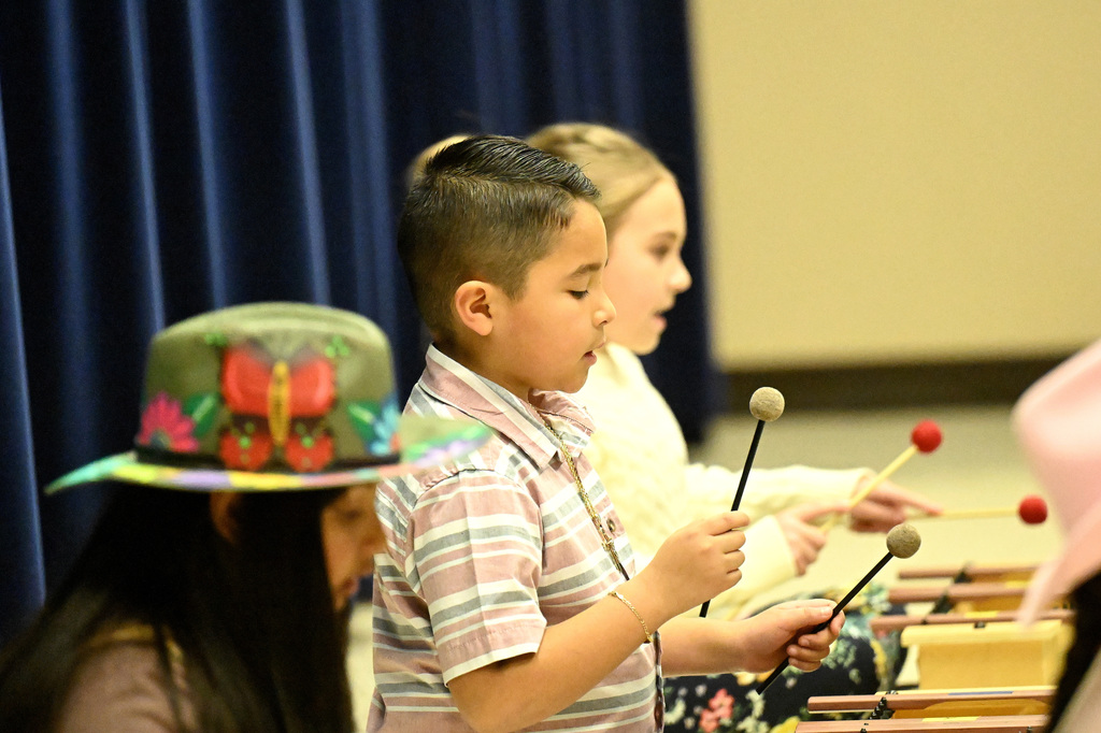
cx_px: 550
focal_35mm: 300
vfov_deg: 4.6
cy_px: 366
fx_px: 9172
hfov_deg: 6.9
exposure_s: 1/640
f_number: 2.8
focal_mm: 200
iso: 12800
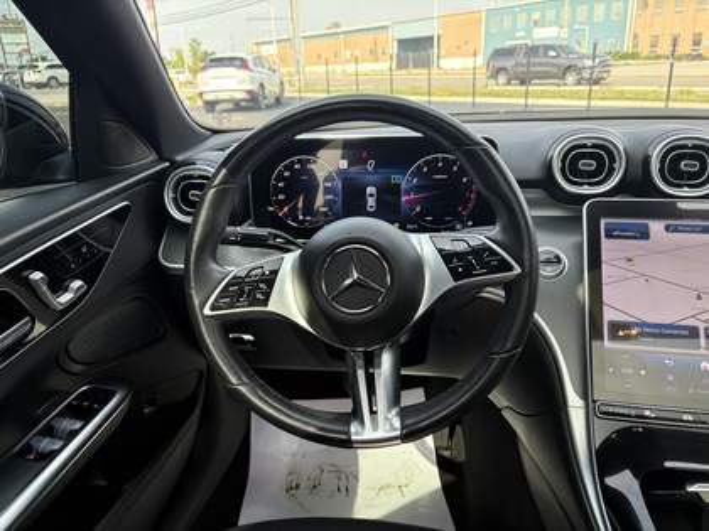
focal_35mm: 26
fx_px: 533
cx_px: 354
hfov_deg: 67.3
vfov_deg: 53.1
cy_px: 266
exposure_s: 1/242
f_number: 1.6
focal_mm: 5.96
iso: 64
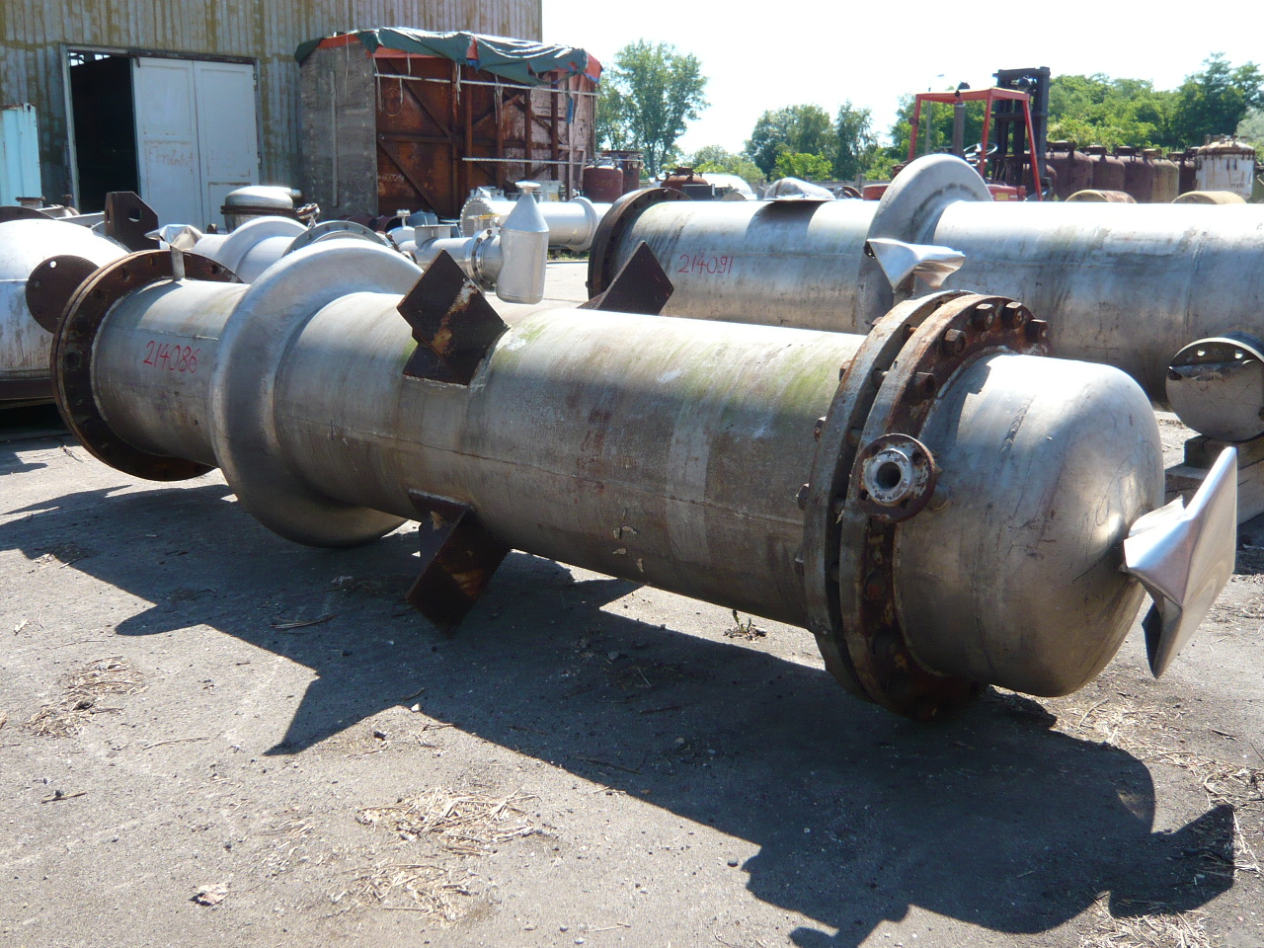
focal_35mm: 33
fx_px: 1205
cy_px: 474
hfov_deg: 55.4
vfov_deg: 42.9
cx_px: 632
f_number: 2.8
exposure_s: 1/500
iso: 100
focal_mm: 4.6
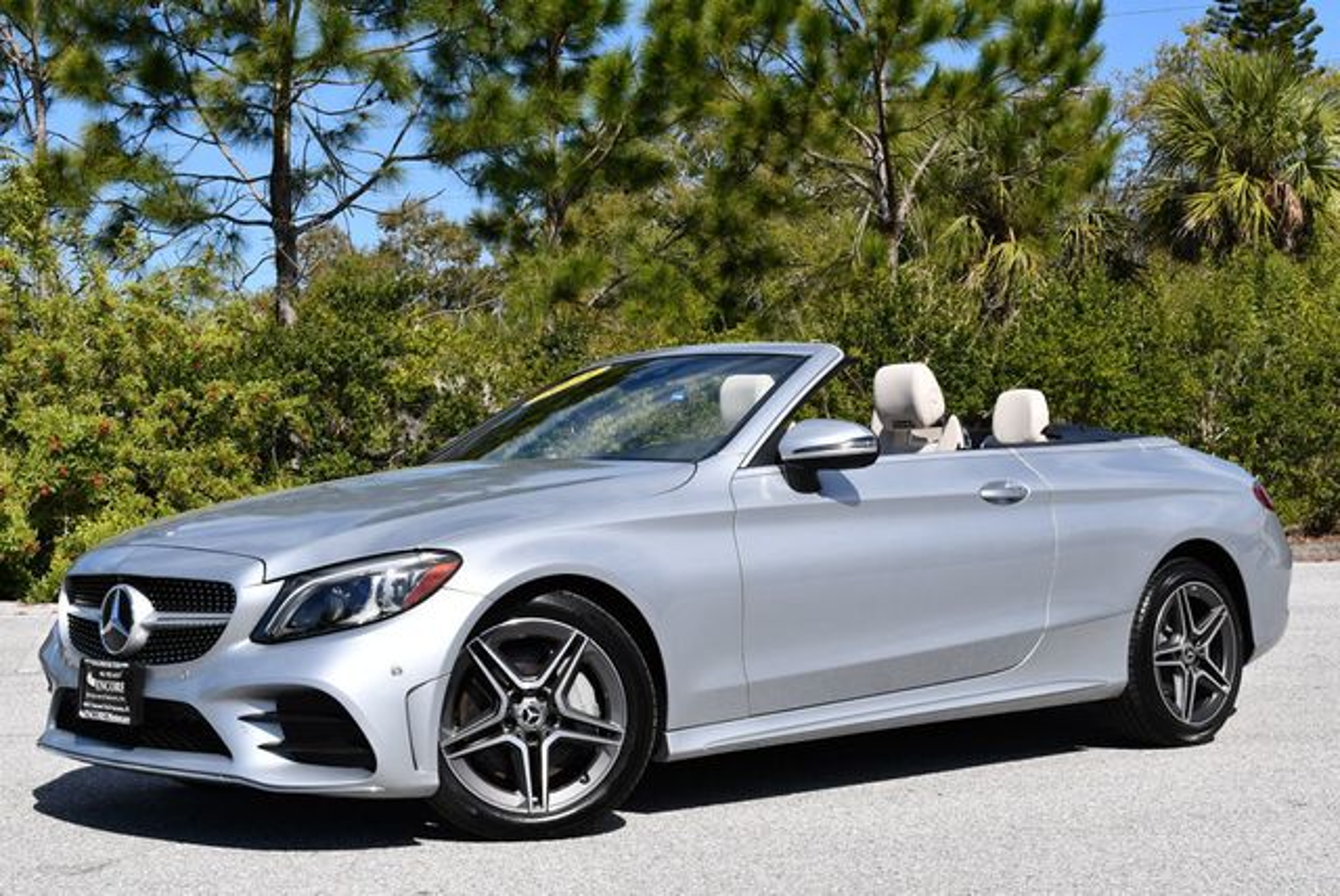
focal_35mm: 58
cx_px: 670
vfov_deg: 23.4
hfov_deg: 34.5
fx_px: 2161
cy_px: 448
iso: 100
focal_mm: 29
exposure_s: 1/320
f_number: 9
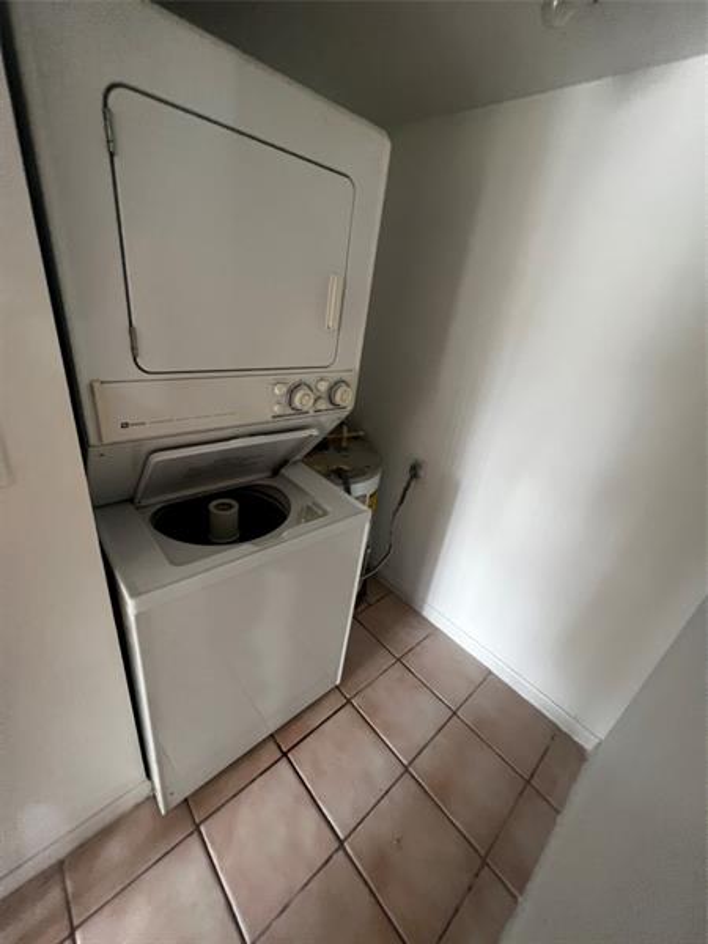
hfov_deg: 89.9
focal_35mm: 13
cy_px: 472
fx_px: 355
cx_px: 354
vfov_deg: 106.2
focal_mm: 1.57
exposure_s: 1/60
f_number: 1.8
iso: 500
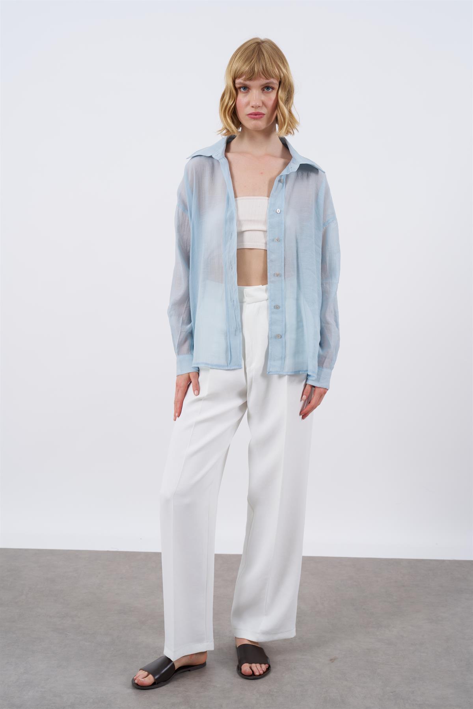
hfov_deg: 27.5
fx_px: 965
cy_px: 354
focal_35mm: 49
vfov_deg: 40.3
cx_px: 236
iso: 125
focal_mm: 49
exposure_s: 1/160
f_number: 7.1
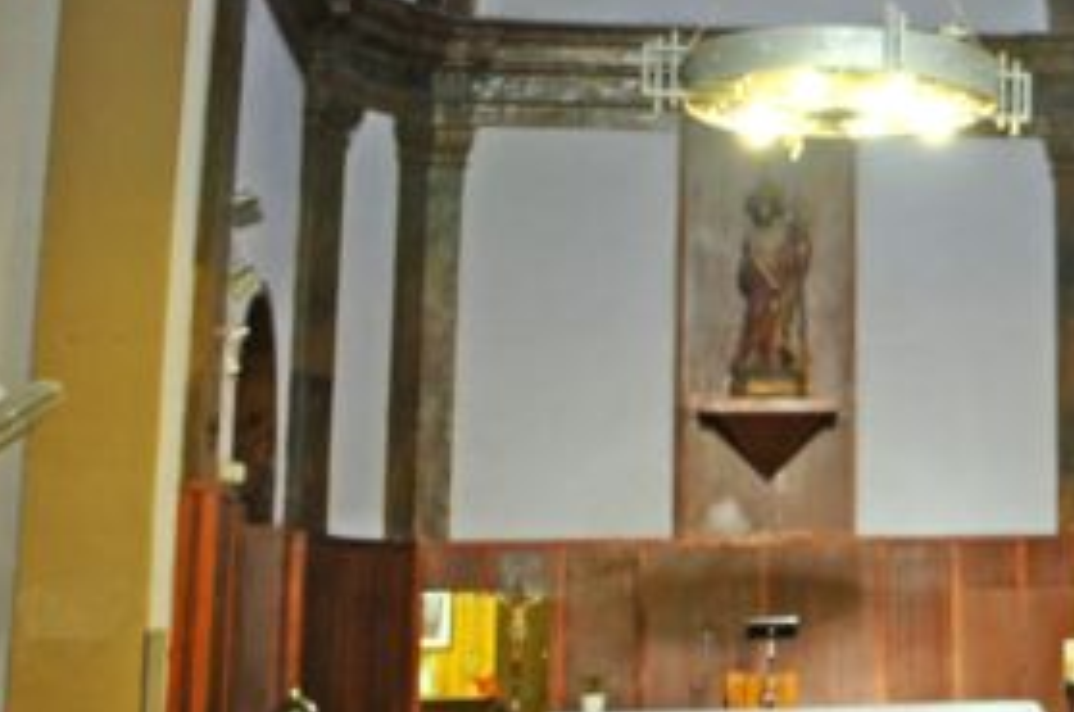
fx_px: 2561
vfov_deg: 15.5
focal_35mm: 86
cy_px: -13
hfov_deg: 21.6
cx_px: 1367
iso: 400
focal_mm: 20
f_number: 4
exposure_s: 1/6
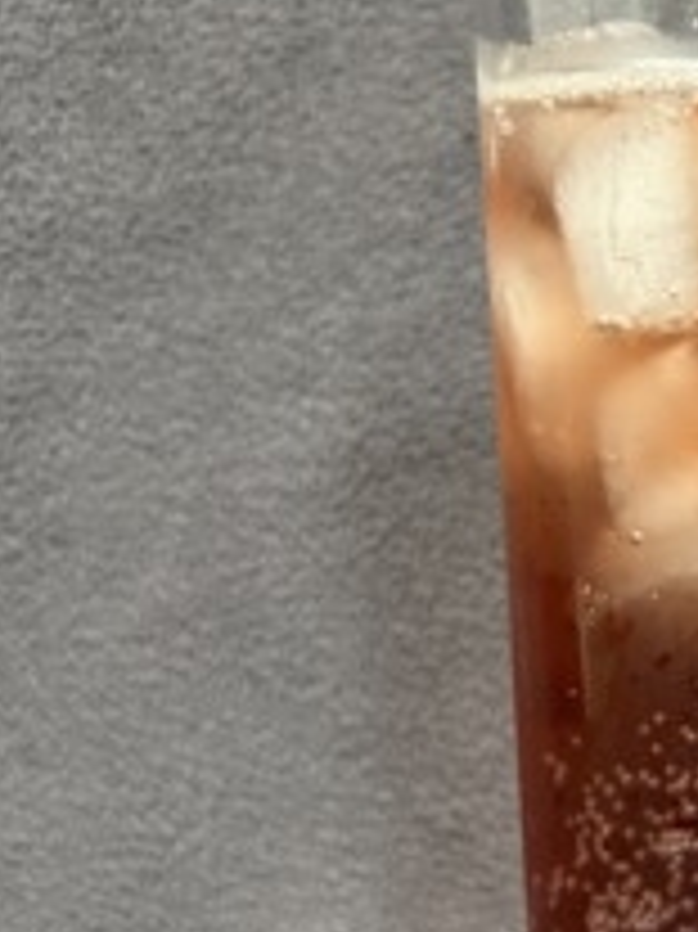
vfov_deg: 28.5
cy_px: 718
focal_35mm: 67
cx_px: 896
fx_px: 1803
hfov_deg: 20.2
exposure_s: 1/33
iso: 400
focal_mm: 5.7
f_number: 1.5
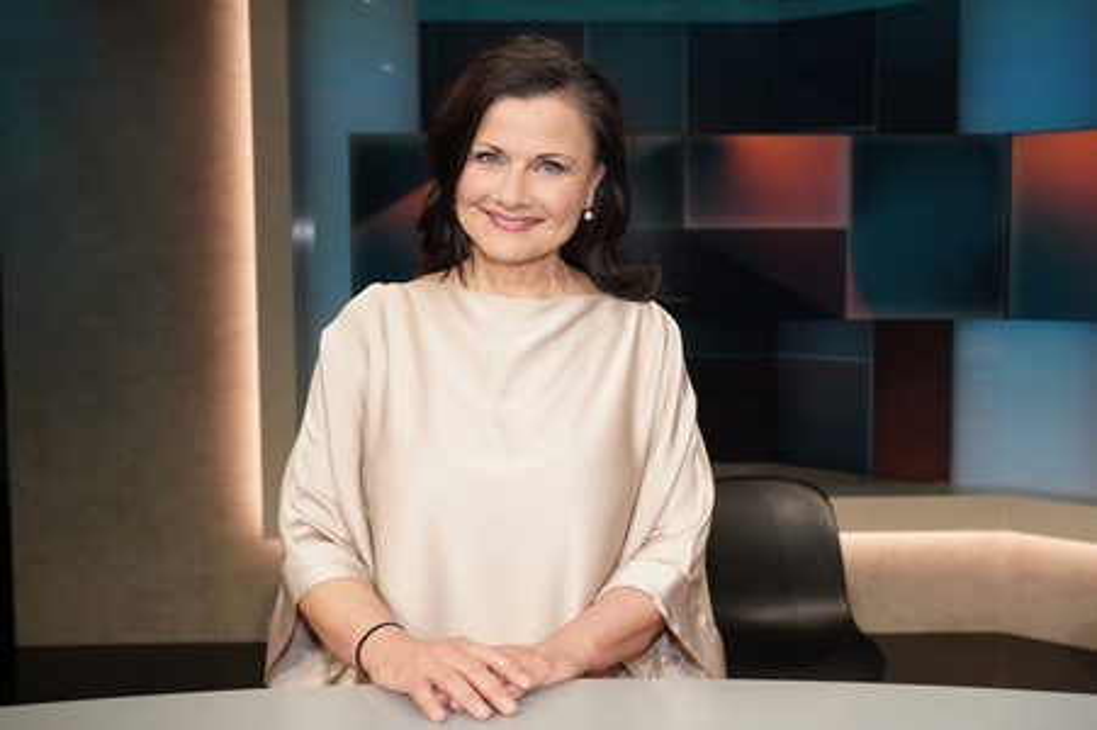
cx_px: 548
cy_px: 365
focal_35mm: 34
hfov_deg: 55.8
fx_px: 1035
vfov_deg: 38.8
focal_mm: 34
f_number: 5
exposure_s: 1/160
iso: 2000
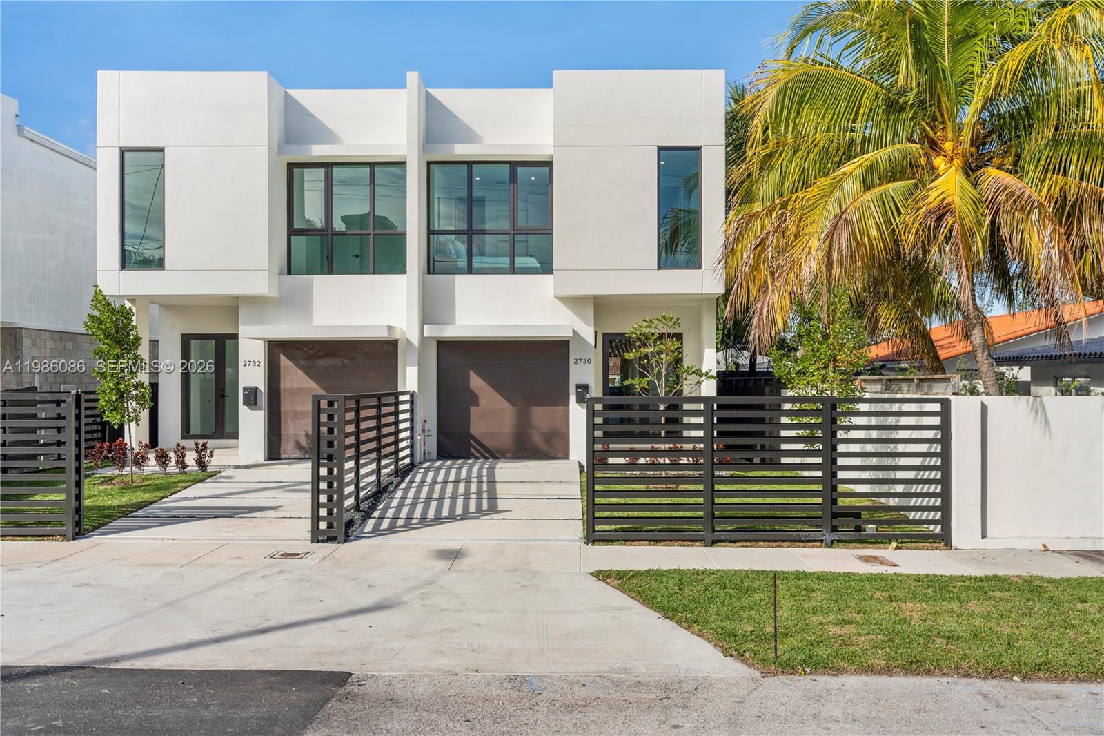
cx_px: 552
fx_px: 920
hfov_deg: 61.9
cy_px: 368
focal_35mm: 30
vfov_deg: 43.6
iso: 50
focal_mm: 30
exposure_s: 1/125
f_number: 9
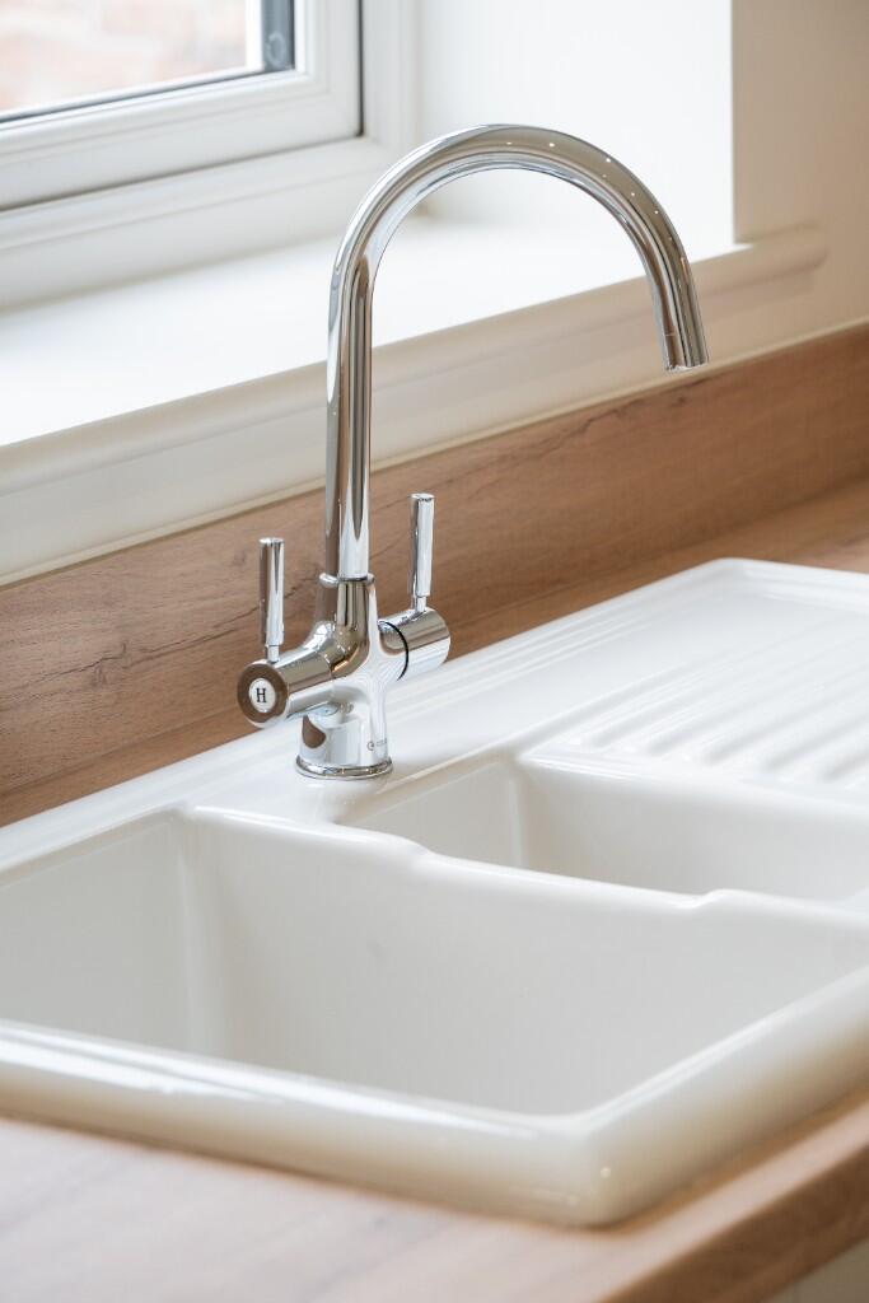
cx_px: 434
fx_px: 4524
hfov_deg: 11.0
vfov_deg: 16.4
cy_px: 652
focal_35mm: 125
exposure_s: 1/20
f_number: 8
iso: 100
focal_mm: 125
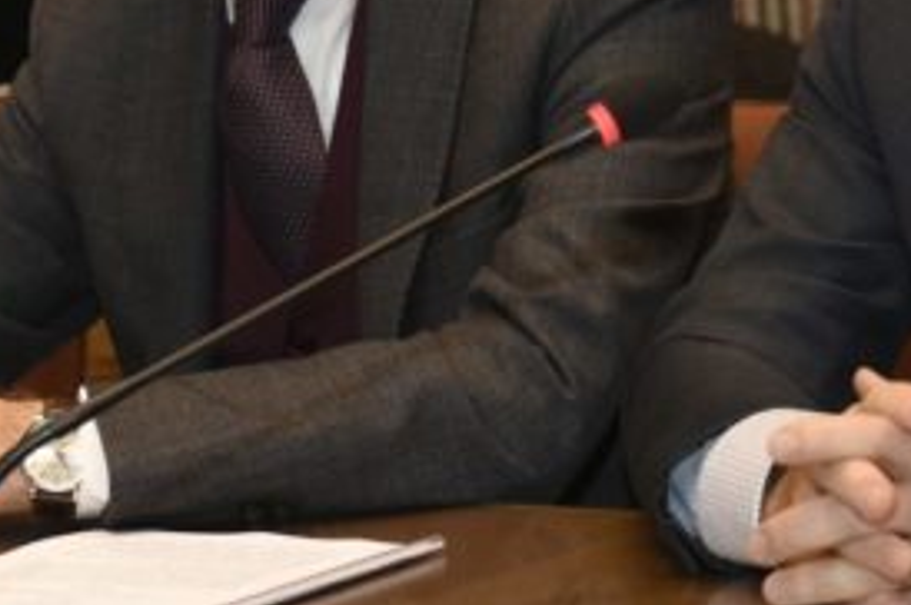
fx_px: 4499
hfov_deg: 11.3
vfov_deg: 7.7
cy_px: -2
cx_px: 1120
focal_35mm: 178
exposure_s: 1/100
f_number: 5.6
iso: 2500
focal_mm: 70
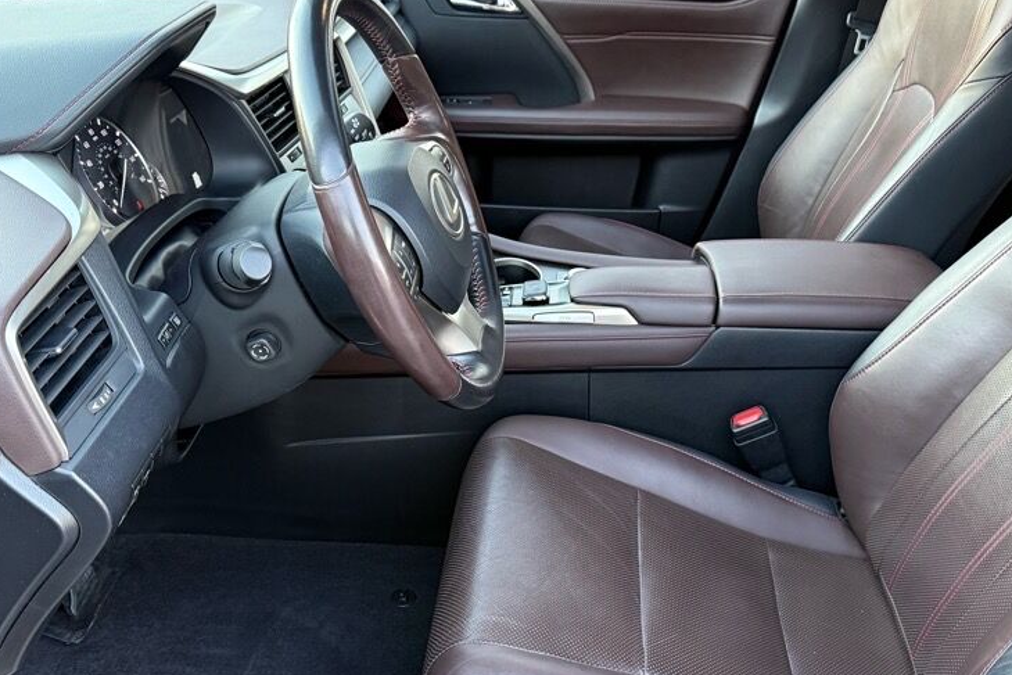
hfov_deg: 54.4
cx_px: 494
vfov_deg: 37.4
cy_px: 460
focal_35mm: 35
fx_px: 984
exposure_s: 1/60
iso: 400
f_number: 1.78
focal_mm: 6.76
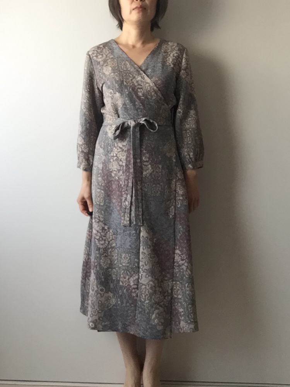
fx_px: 346
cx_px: 145
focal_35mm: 31
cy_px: 194
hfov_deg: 45.5
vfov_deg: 58.3
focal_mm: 2.65
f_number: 2.2
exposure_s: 1/30
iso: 80
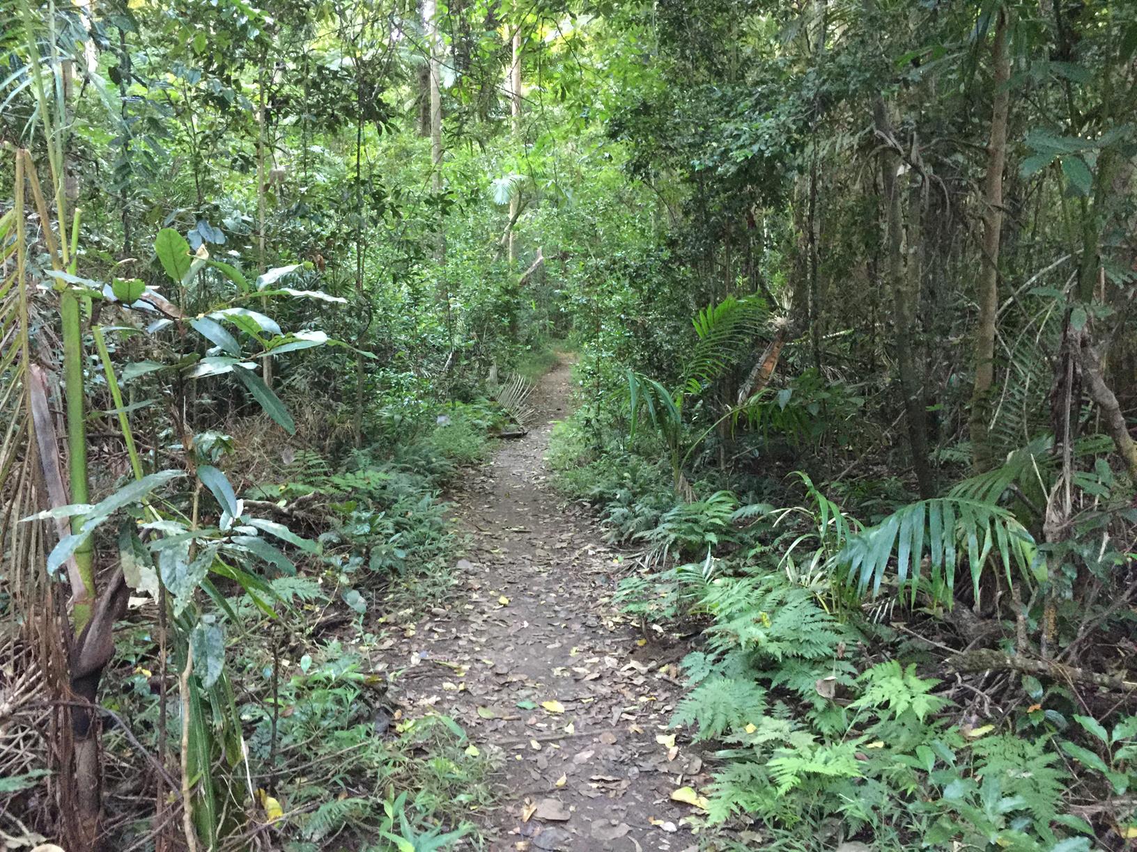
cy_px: 426
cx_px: 568
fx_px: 953
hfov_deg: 61.7
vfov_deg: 48.2
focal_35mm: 29
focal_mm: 4.15
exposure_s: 1/8
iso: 160
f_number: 2.2
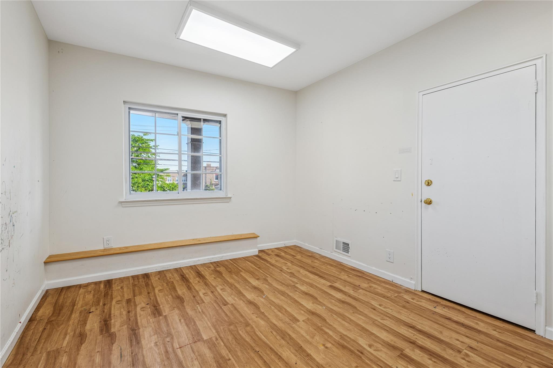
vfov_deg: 77.3
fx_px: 230
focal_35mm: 15
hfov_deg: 100.4
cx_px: 276
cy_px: 184
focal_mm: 15
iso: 640
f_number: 14
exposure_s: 1/25
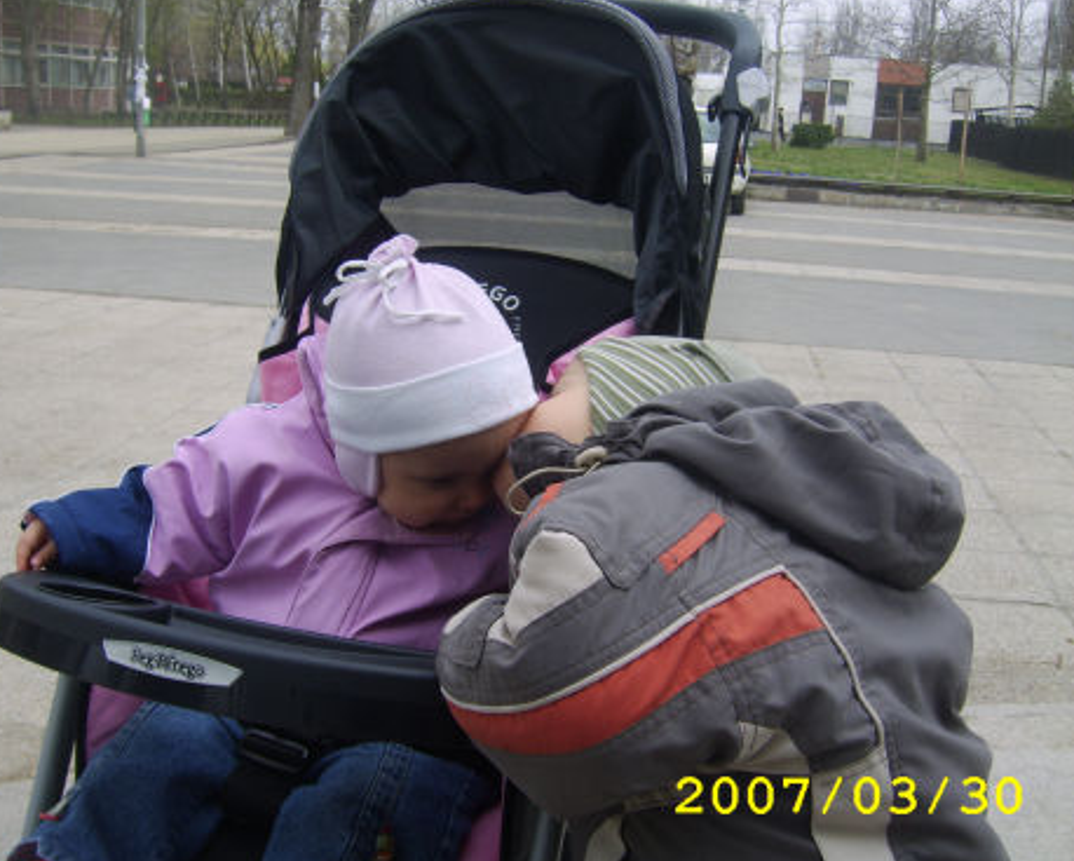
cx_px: 495
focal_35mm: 33
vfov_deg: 44.6
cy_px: 428
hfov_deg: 54.1
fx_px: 1050
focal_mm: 8.13
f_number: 5.6
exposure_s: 1/192
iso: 71
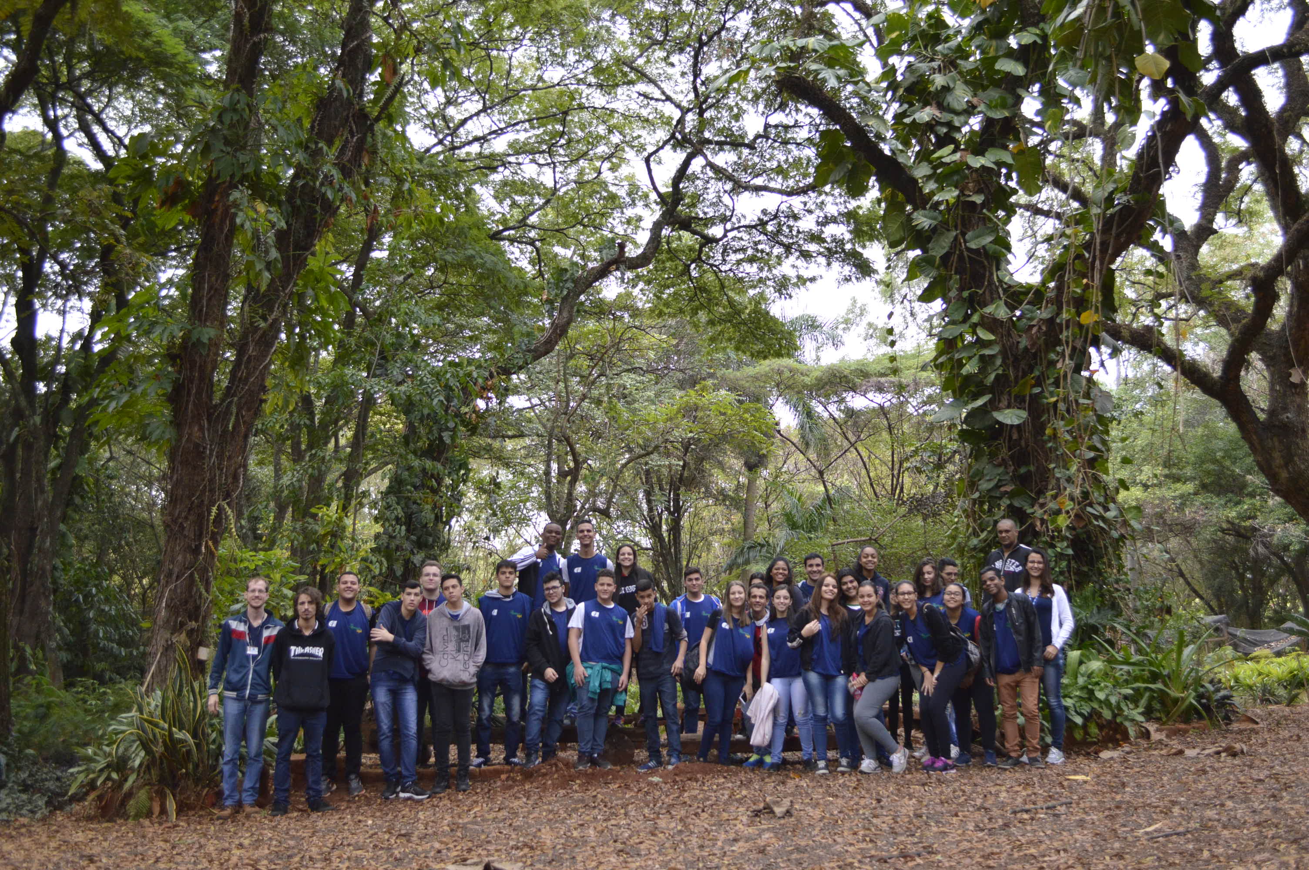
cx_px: 654
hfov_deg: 53.2
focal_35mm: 36
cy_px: 435
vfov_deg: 36.8
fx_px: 1308
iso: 800
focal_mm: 24
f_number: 4
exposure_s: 1/500
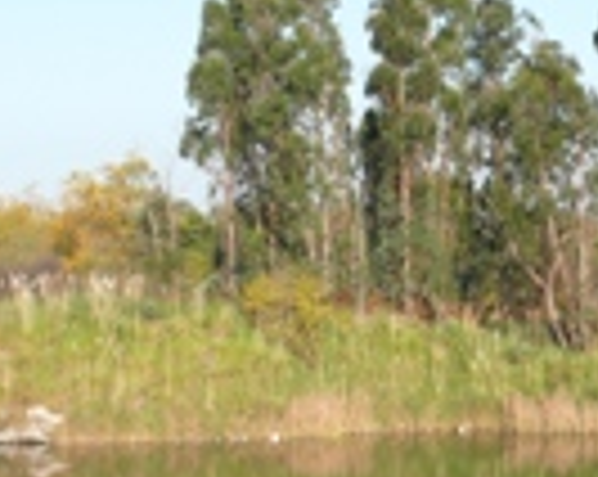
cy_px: 310
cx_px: 809
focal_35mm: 115
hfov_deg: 15.8
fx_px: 2032
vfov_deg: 13.4
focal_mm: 7.4
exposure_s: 1/250
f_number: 5.6
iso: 100
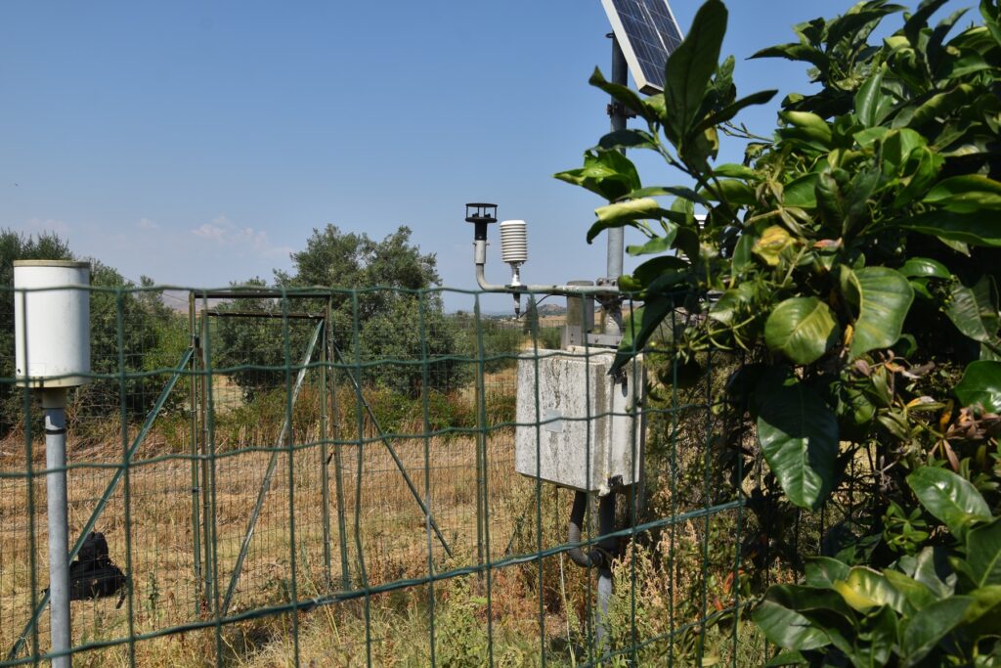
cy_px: 334
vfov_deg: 41.7
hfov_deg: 59.5
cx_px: 500
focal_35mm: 32
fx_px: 876
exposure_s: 1/320
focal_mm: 21
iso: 100
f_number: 9
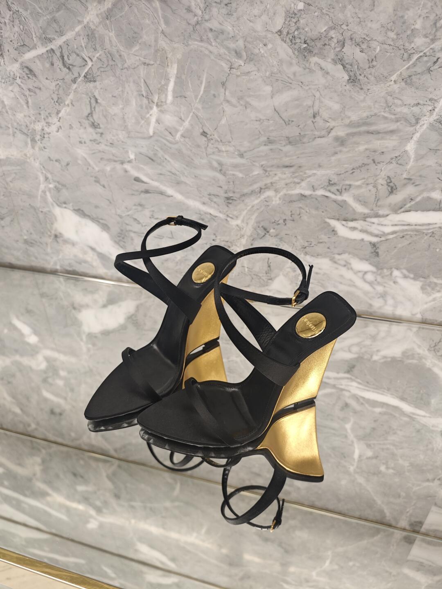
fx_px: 392
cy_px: 294
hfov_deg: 58.9
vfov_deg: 73.9
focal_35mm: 23
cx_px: 221
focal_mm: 8.72
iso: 125
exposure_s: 1/100
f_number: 2
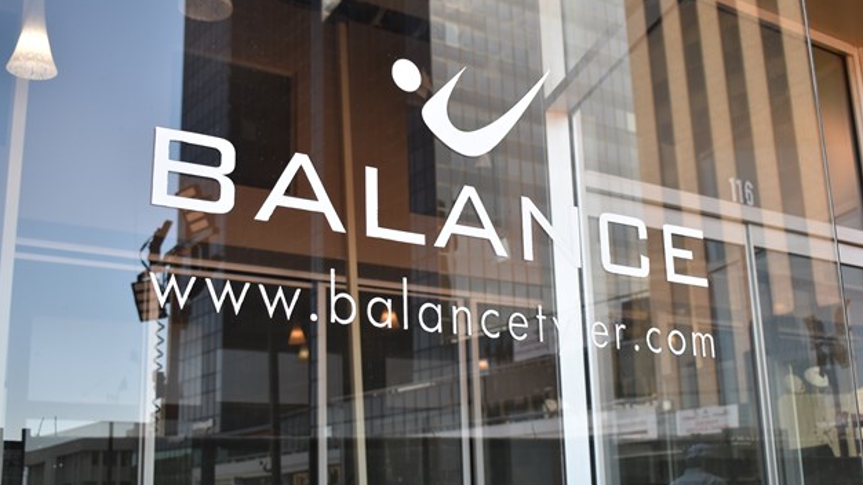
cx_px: 432
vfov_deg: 26.5
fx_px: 1030
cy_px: 256
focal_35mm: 45
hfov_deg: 45.5
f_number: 5
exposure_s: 1/250
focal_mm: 28
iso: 400
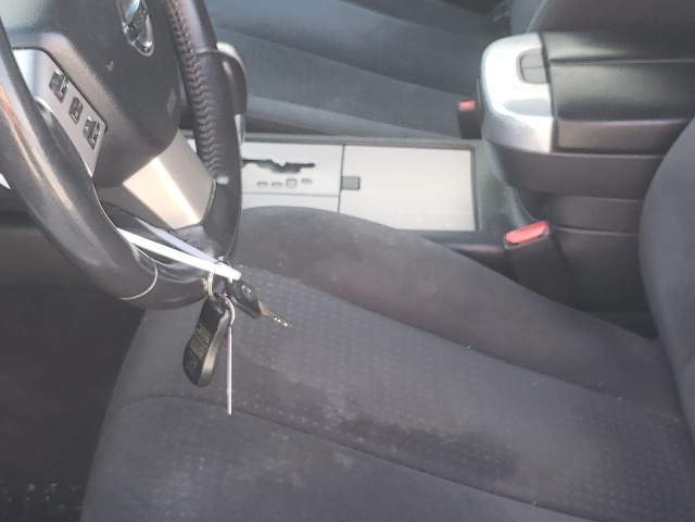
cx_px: 339
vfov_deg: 22.6
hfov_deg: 29.8
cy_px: 285
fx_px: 1305
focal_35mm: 65
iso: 74
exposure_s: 1/120
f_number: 1.5
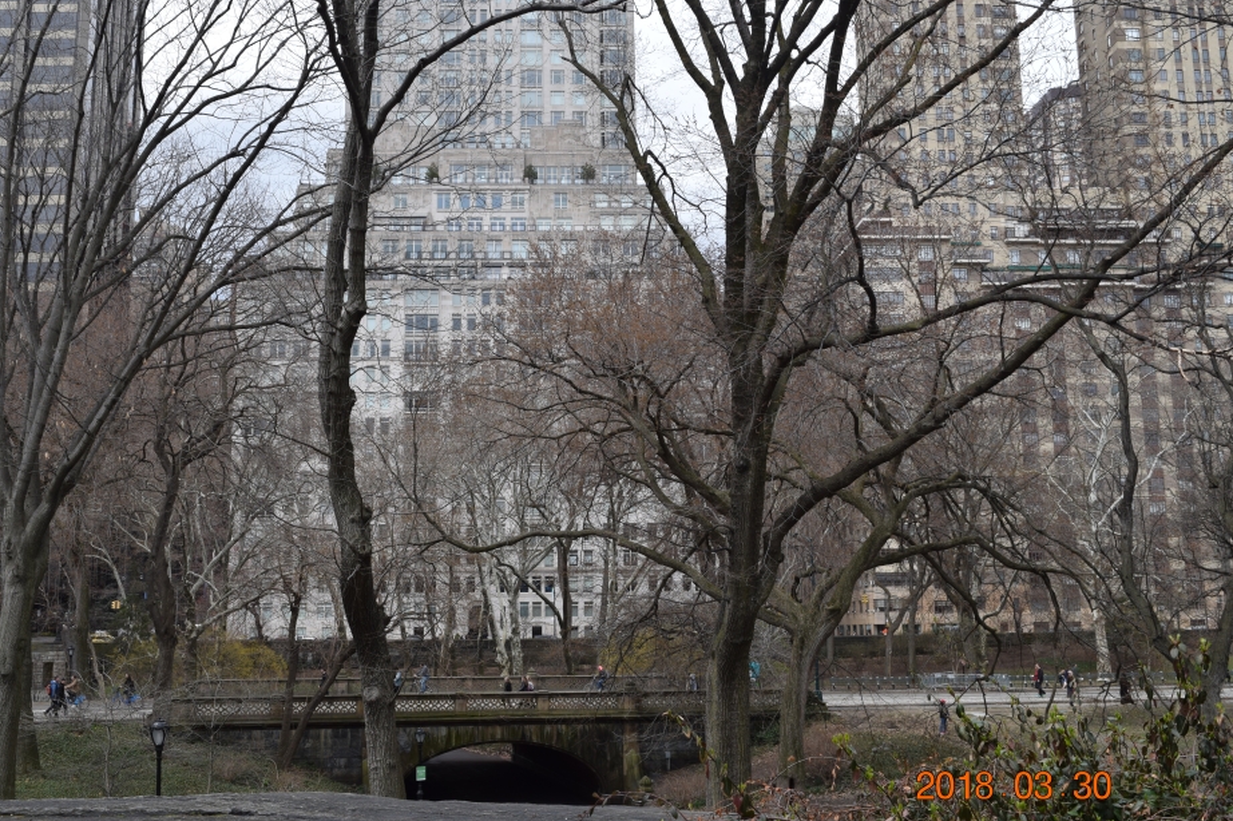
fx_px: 1369
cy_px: 398
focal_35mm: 40
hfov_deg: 48.4
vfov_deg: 33.4
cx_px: 556
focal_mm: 24
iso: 200
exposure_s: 1/320
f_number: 9
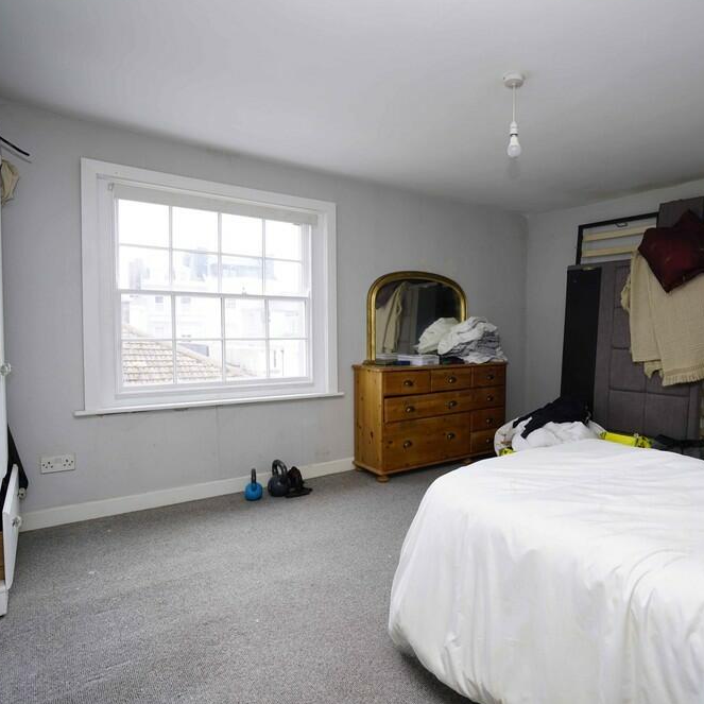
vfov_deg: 72.1
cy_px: 348
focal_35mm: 21
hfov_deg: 70.4
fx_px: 483
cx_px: 461
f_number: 5
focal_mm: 16
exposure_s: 1/60
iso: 125
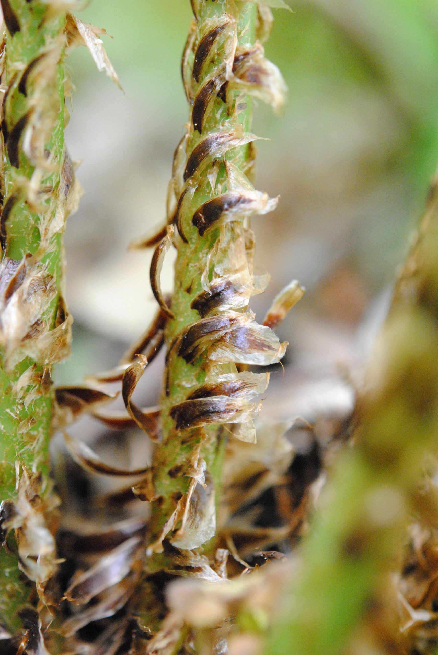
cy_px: 328
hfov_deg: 15.2
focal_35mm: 90
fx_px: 1638
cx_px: 219
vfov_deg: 22.6
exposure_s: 1/250
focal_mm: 60
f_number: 4
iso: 1600
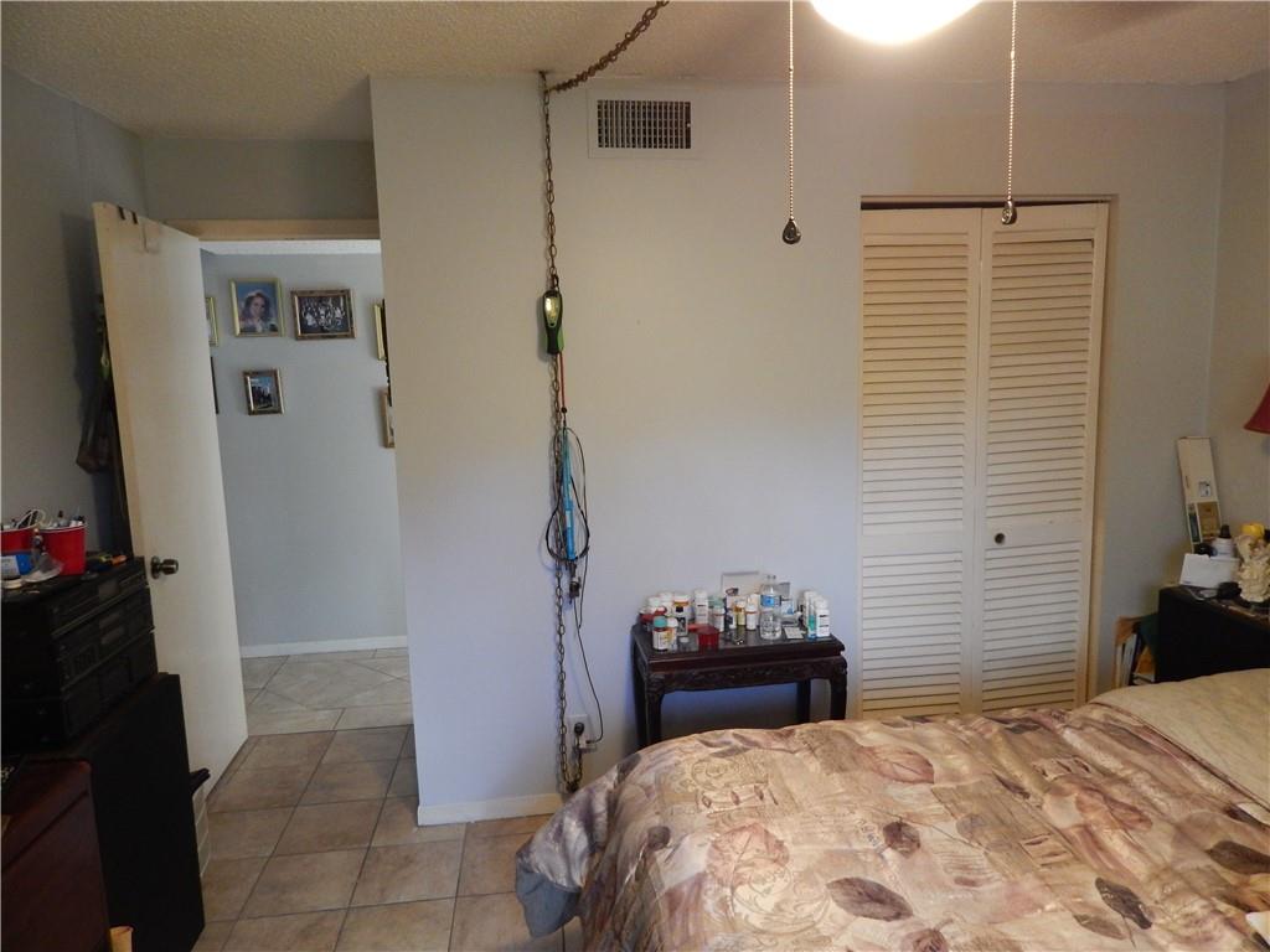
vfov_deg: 58.9
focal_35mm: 23
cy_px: 476
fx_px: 844
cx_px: 635
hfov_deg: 73.9
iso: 400
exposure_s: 1/25
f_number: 3
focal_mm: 4
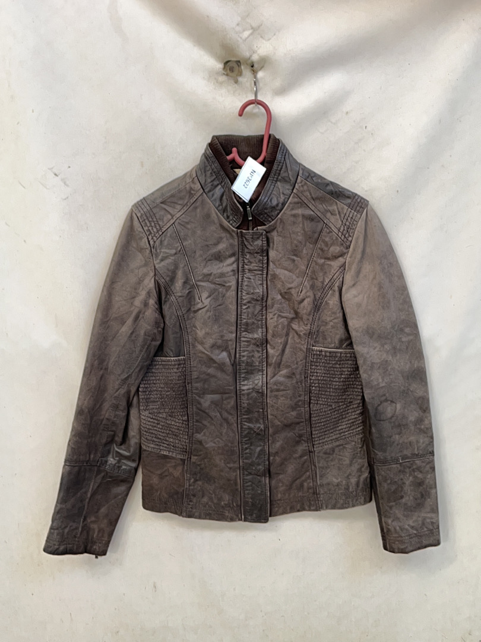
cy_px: 321
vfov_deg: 65.3
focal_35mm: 27
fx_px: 500
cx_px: 240
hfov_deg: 51.4
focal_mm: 5.1
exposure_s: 1/60
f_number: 1.6
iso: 50
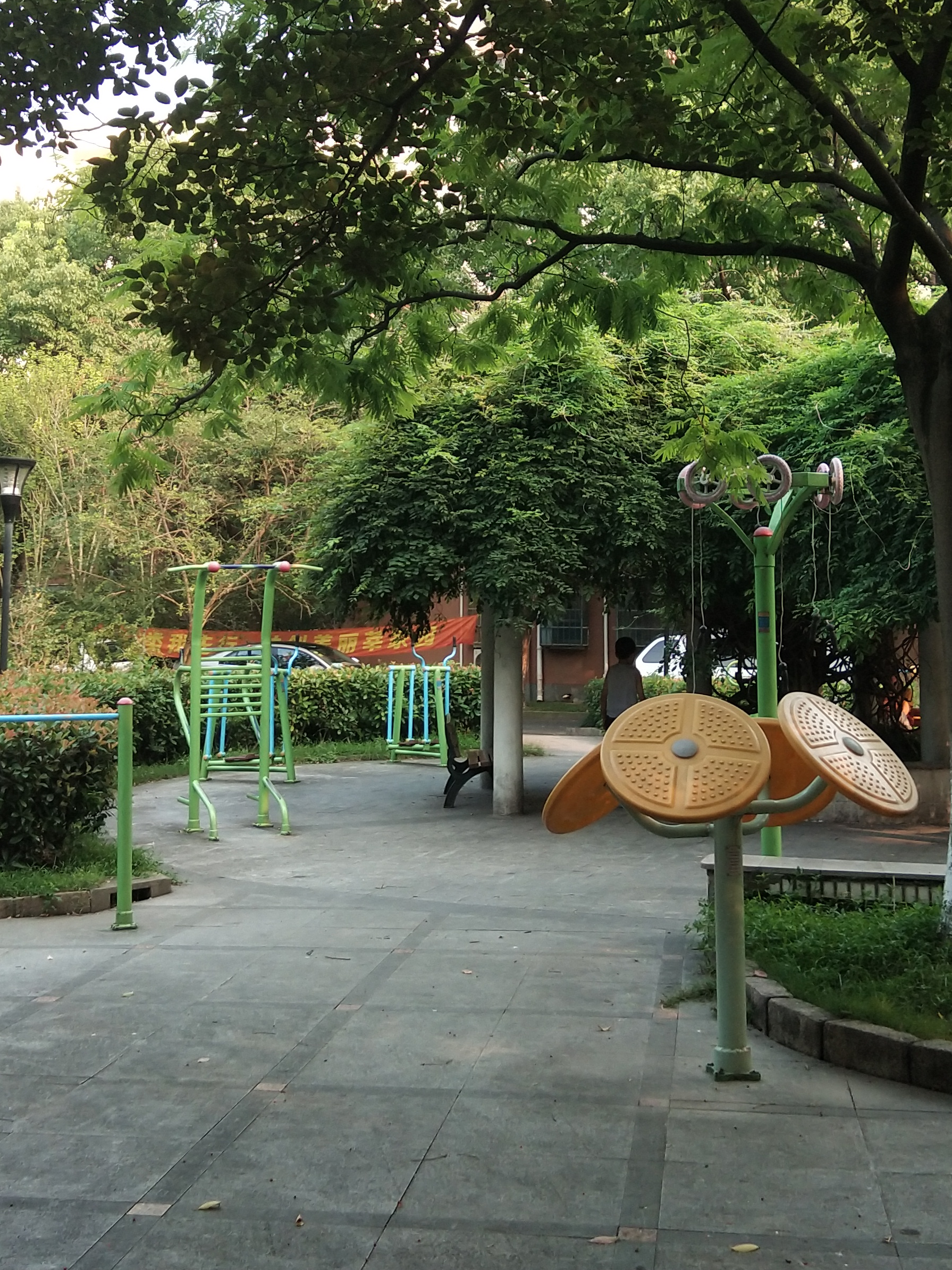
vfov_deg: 35.3
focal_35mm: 54
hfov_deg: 27.0
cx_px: 476
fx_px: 1980
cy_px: 444
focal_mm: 3.69
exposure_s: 1/100
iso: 50
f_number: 2.2
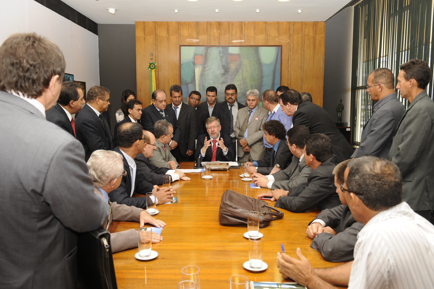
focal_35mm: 32
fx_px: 386
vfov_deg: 41.1
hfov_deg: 58.7
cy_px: 144
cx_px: 217
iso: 400
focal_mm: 32
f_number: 5.6
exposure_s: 1/60
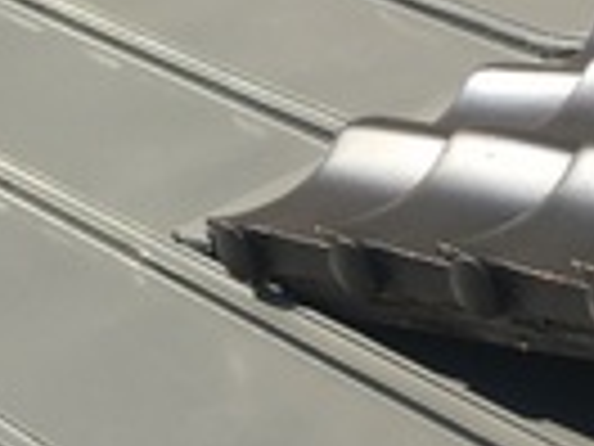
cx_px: 220
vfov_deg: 10.7
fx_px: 2368
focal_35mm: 138
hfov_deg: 14.3
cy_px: 255
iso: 25
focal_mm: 4.15
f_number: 2.2
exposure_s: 1/1789
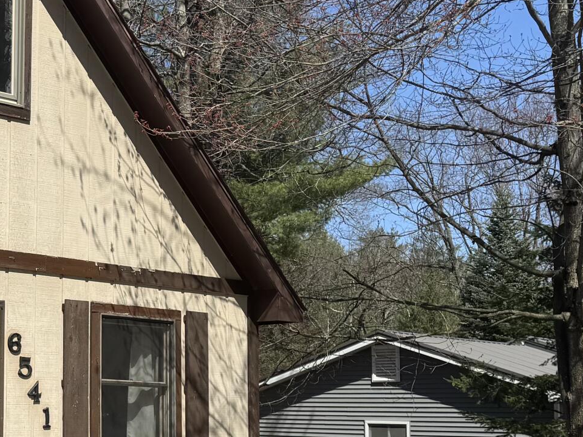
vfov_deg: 19.6
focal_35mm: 75
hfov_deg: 24.0
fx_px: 1263
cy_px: 299
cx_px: -92
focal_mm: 6.76
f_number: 1.78
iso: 80
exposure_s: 1/4950
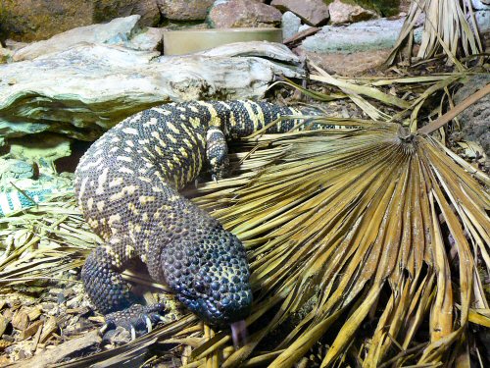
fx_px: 637
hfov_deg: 42.1
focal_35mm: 45
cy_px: 184
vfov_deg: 32.2
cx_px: 245
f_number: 3.2
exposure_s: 1/15
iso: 200
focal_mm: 6.7
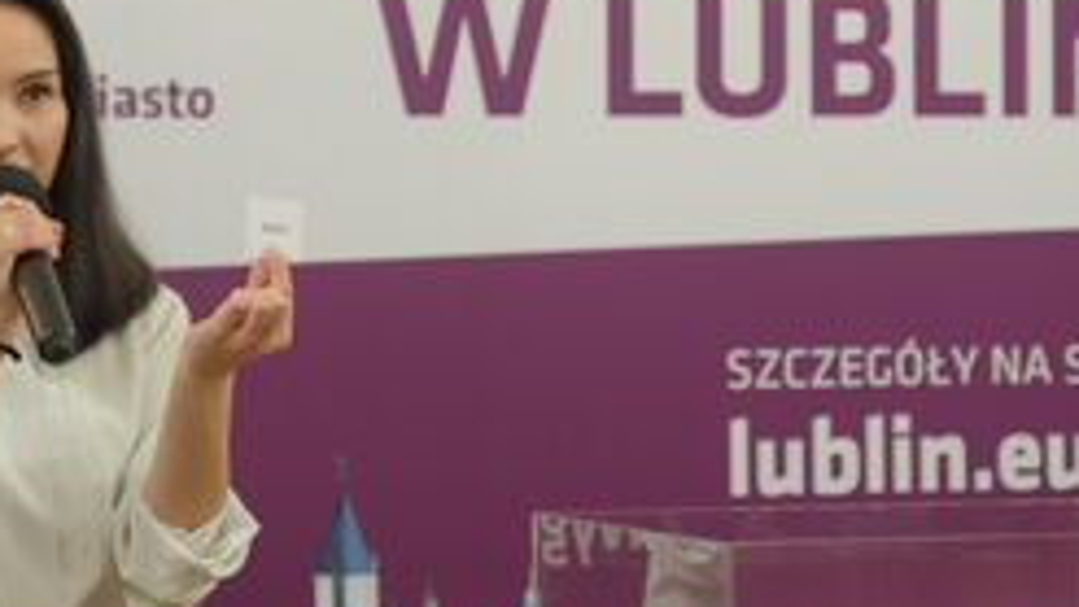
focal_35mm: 141
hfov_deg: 15.2
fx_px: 4035
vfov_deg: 8.6
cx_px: 577
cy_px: 133
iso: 3200
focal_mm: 55
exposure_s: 1/200
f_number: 2.8
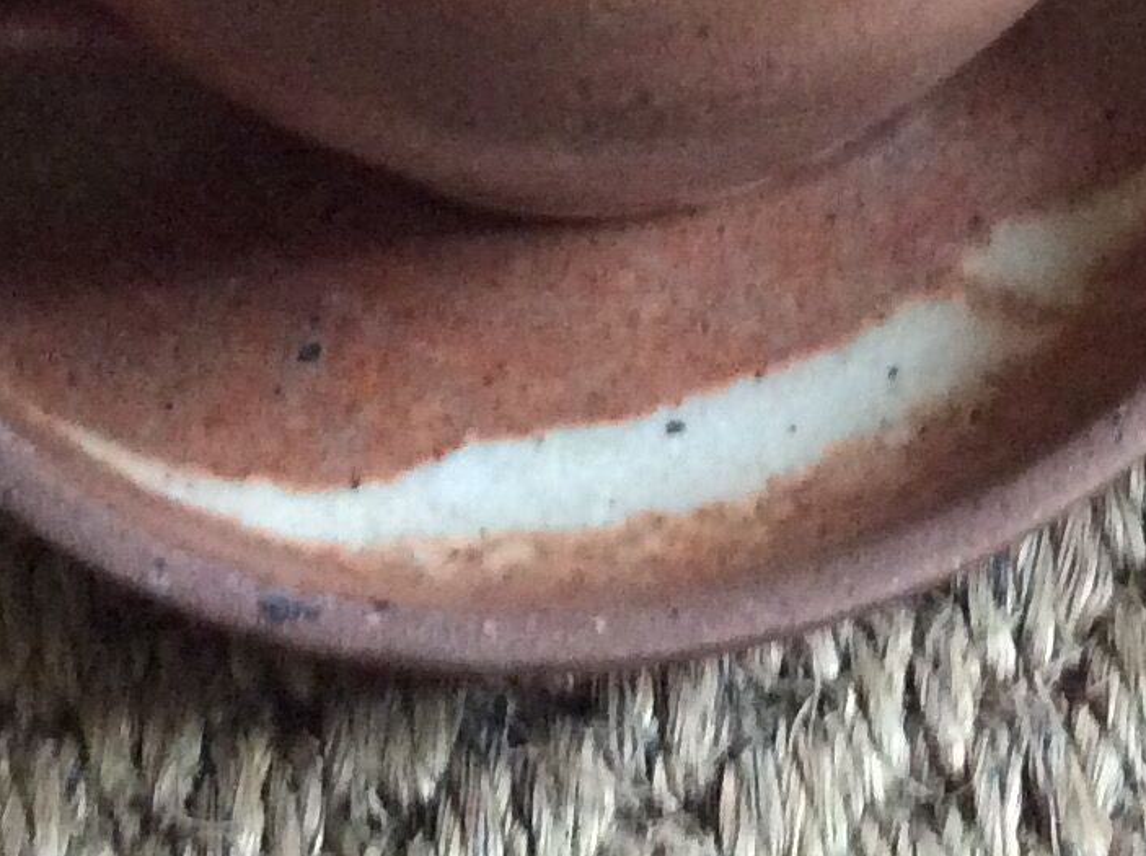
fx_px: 3901
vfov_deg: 11.8
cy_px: -512
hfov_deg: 16.5
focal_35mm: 118
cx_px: 990
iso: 320
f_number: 2.4
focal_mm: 3.3
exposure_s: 1/17
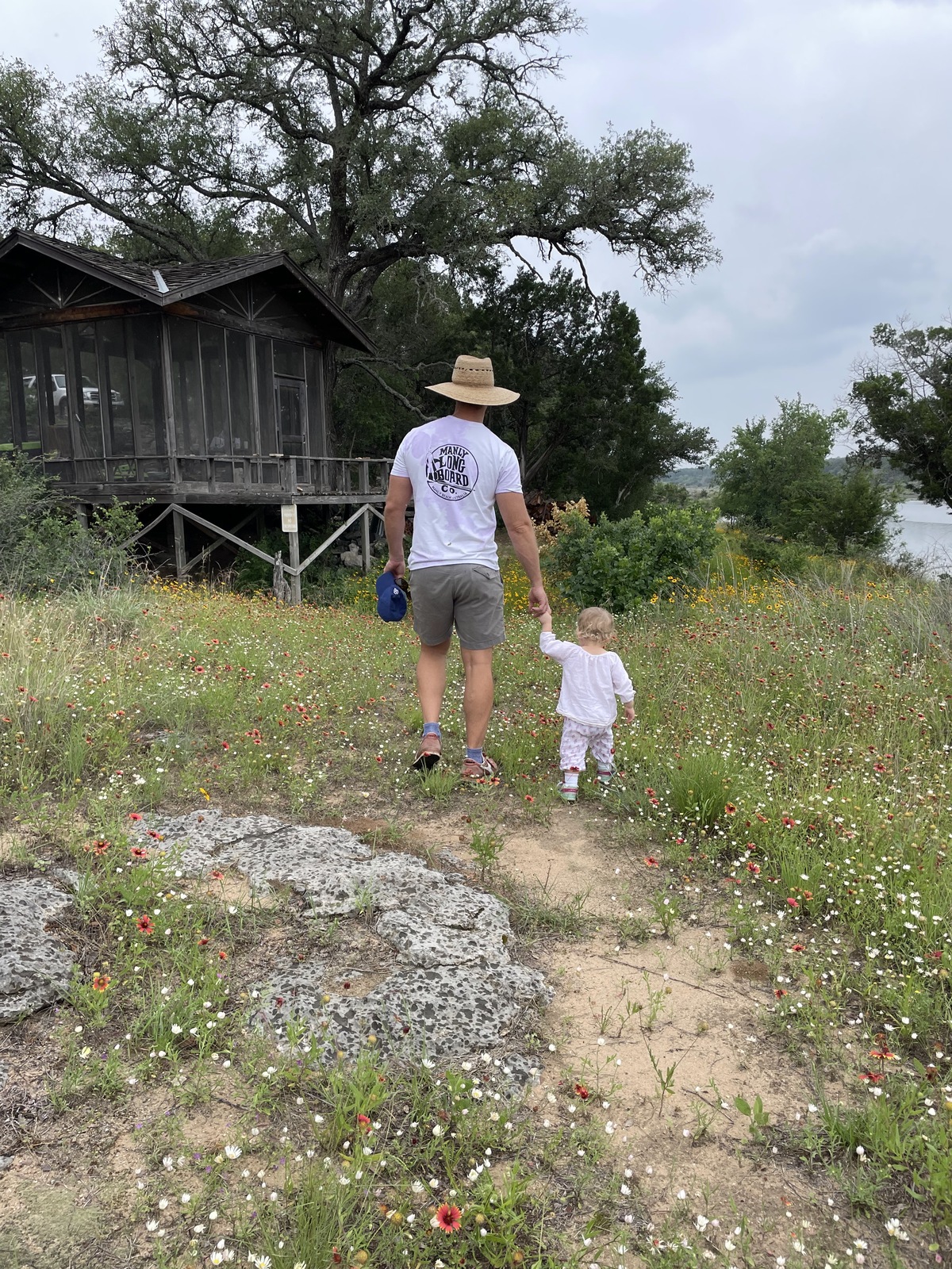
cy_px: 634
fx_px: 953
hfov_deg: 53.1
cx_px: 476
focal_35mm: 26
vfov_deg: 67.3
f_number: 1.6
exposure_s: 1/882
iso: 32
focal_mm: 4.2
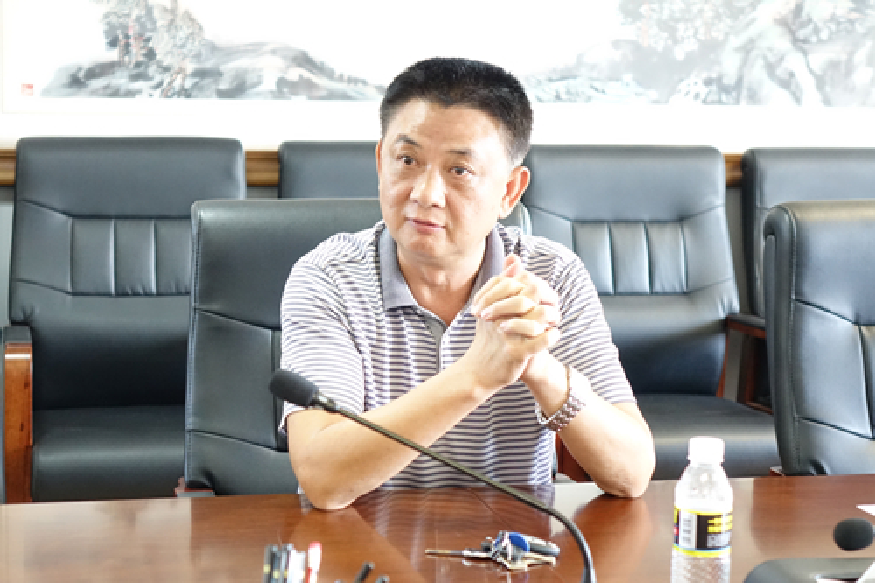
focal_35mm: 78
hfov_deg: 26.0
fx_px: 1895
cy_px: 292
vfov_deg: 17.5
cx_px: 438
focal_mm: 28.47
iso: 2000
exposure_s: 1/80
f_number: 2.8
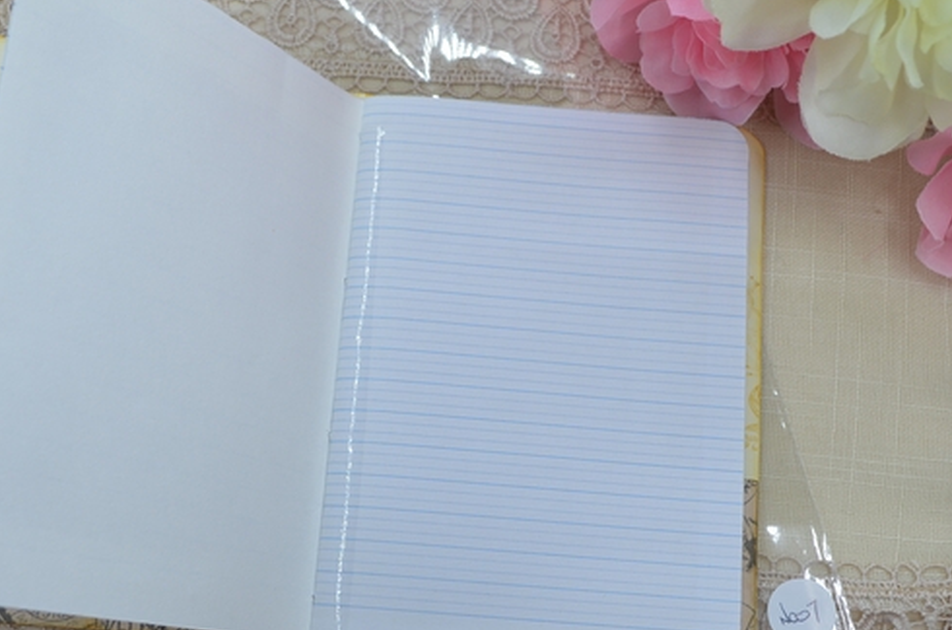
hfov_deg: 40.4
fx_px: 1292
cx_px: 493
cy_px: 387
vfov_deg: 27.3
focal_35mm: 49
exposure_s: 1/60
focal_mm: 20
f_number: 5.6
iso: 250
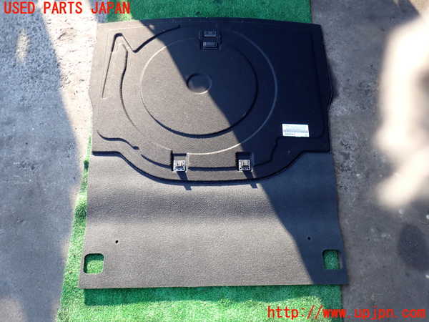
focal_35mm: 30
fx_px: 372
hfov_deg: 60.0
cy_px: 161
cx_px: 214
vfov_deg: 46.8
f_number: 2.3
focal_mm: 5.4
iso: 100
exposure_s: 1/125
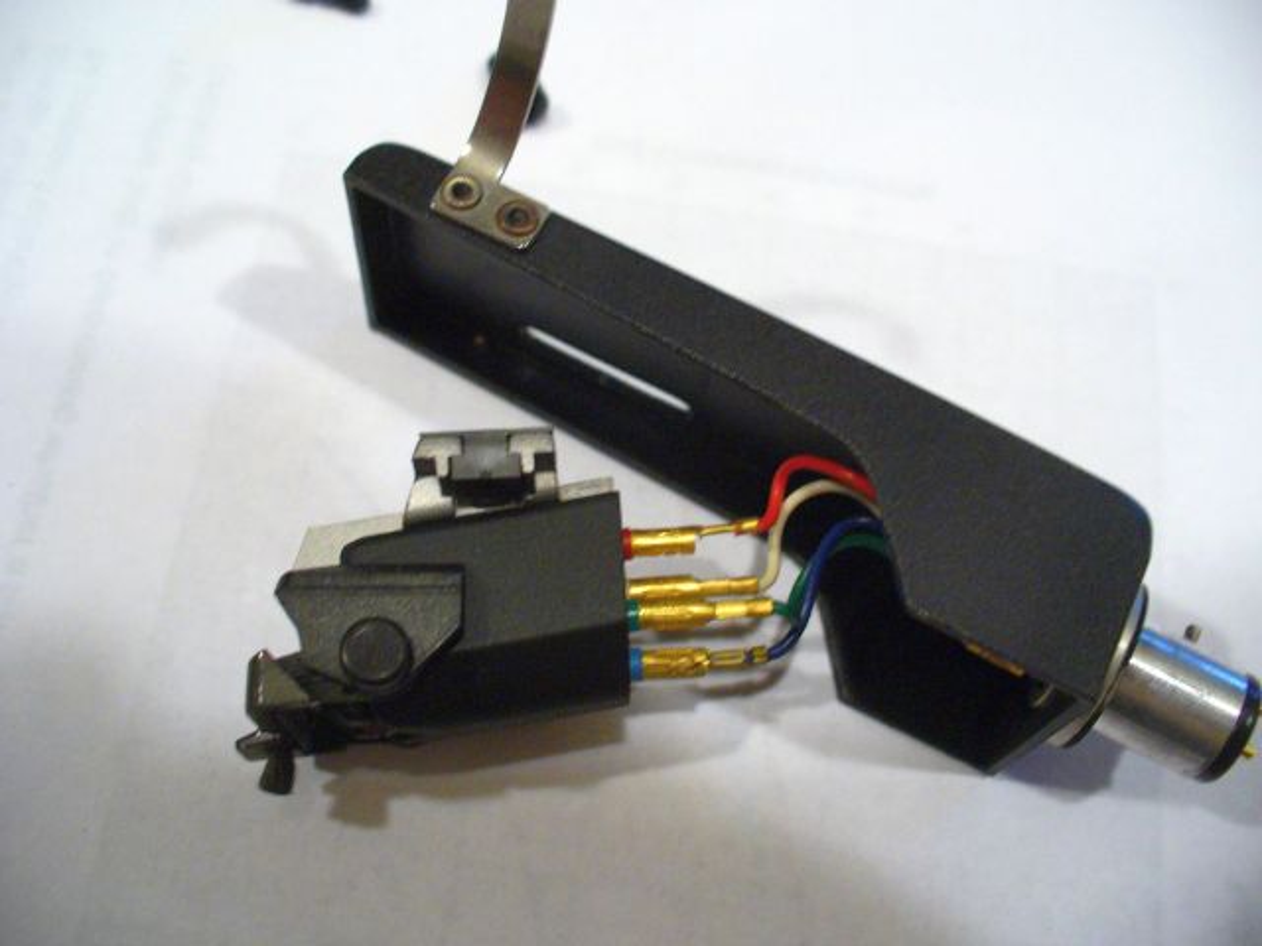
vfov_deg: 38.7
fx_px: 1349
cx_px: 631
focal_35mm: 37
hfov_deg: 50.1
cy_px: 473
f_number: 2.8
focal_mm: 6.1
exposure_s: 1/13
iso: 200
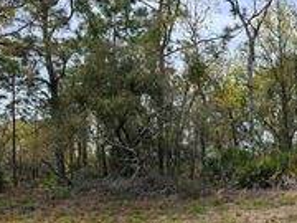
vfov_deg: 27.8
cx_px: 320
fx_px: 438
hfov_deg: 33.2
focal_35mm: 51
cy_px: 190
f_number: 1.7
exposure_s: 1/657
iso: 10
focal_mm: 6.3
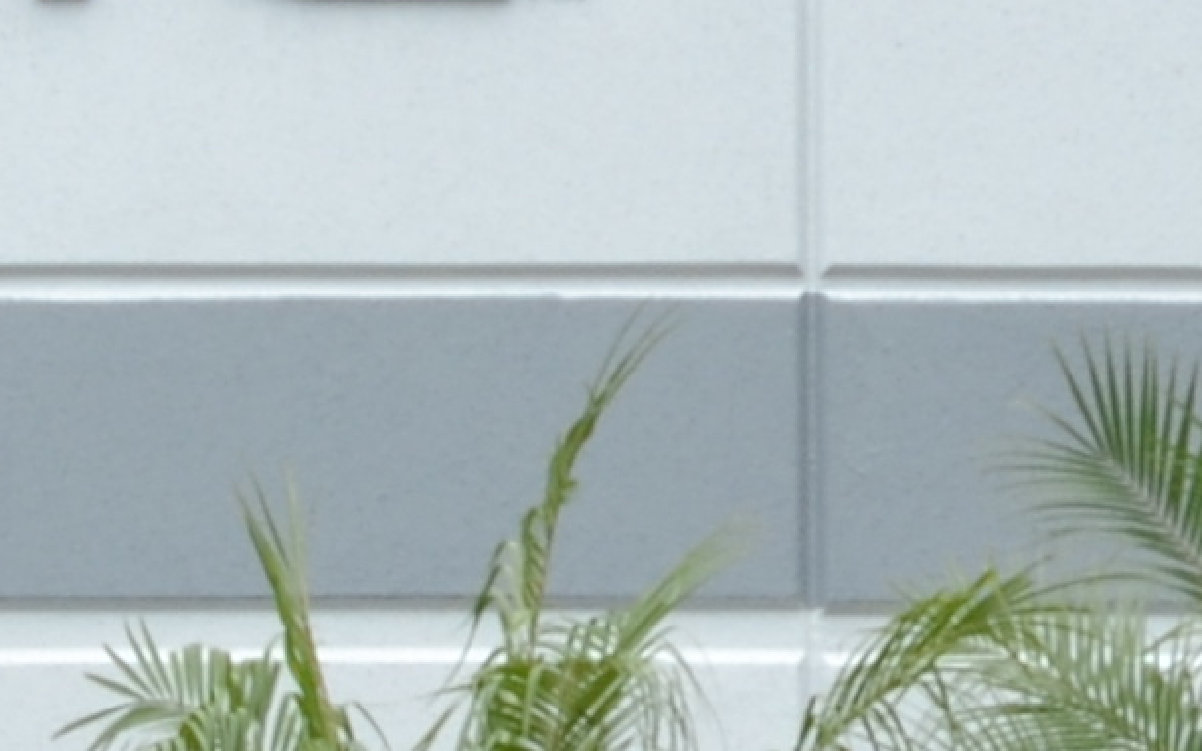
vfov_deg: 4.5
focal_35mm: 278
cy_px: 2348
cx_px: -312
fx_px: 9107
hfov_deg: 7.5
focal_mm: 24
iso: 160
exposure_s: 1/125
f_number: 5.6
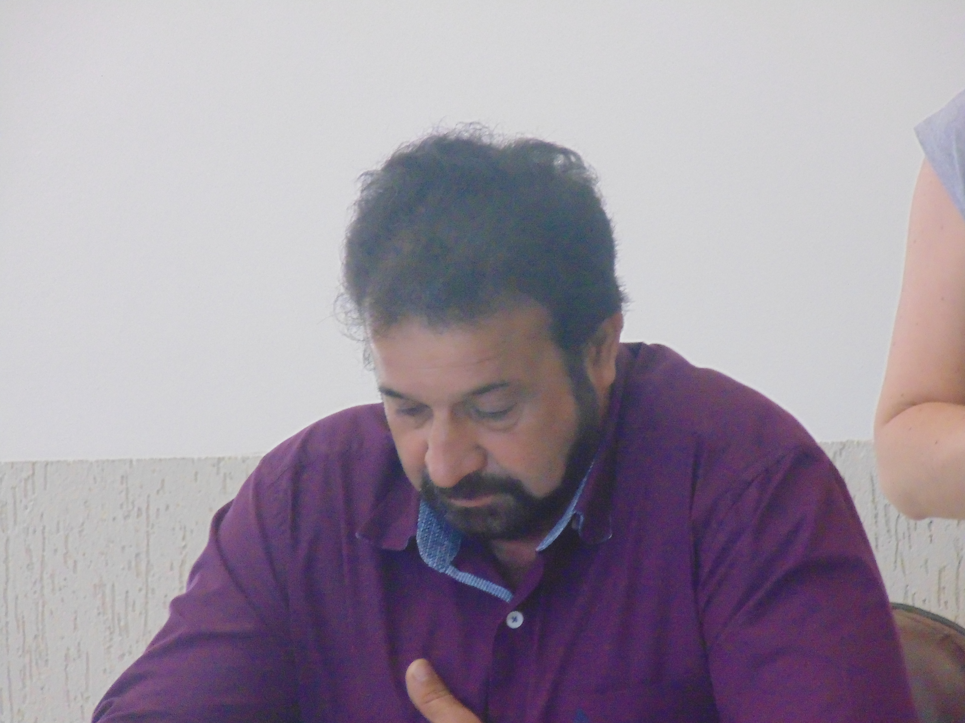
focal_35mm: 445
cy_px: 362
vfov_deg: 3.3
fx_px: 12405
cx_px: 482
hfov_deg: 4.5
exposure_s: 1/30
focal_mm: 79.9
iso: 800
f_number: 6
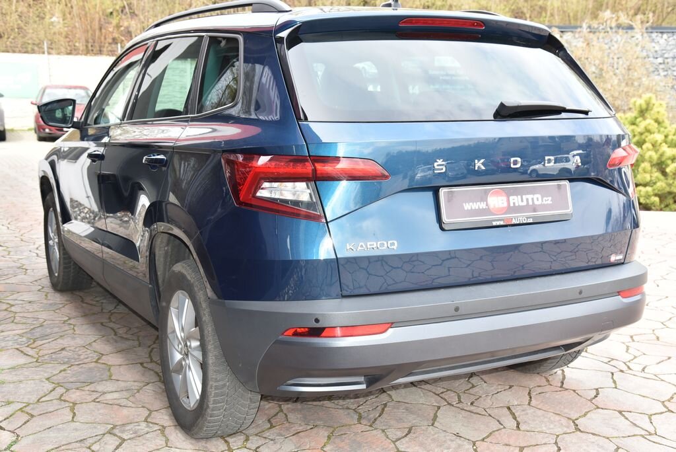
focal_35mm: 44
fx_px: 827
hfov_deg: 44.5
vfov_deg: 30.6
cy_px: 226
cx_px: 338
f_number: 6.3
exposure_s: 1/200
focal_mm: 44
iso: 500
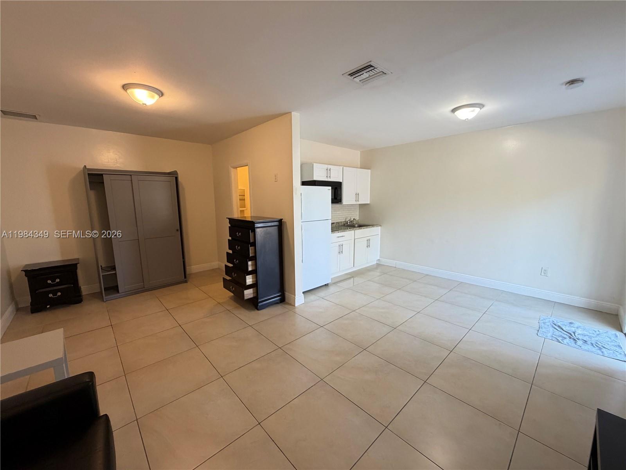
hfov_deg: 102.1
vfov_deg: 85.7
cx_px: 313
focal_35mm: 14
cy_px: 235
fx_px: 253
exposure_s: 1/120
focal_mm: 2.22
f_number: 2.2
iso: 250
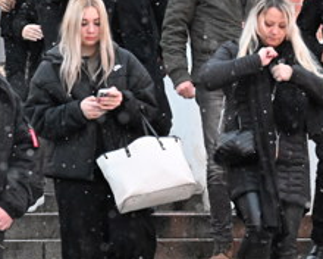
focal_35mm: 288
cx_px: 23
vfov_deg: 5.4
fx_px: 2753
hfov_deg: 6.7
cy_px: 109
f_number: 4
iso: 10000
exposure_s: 1/320
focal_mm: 98
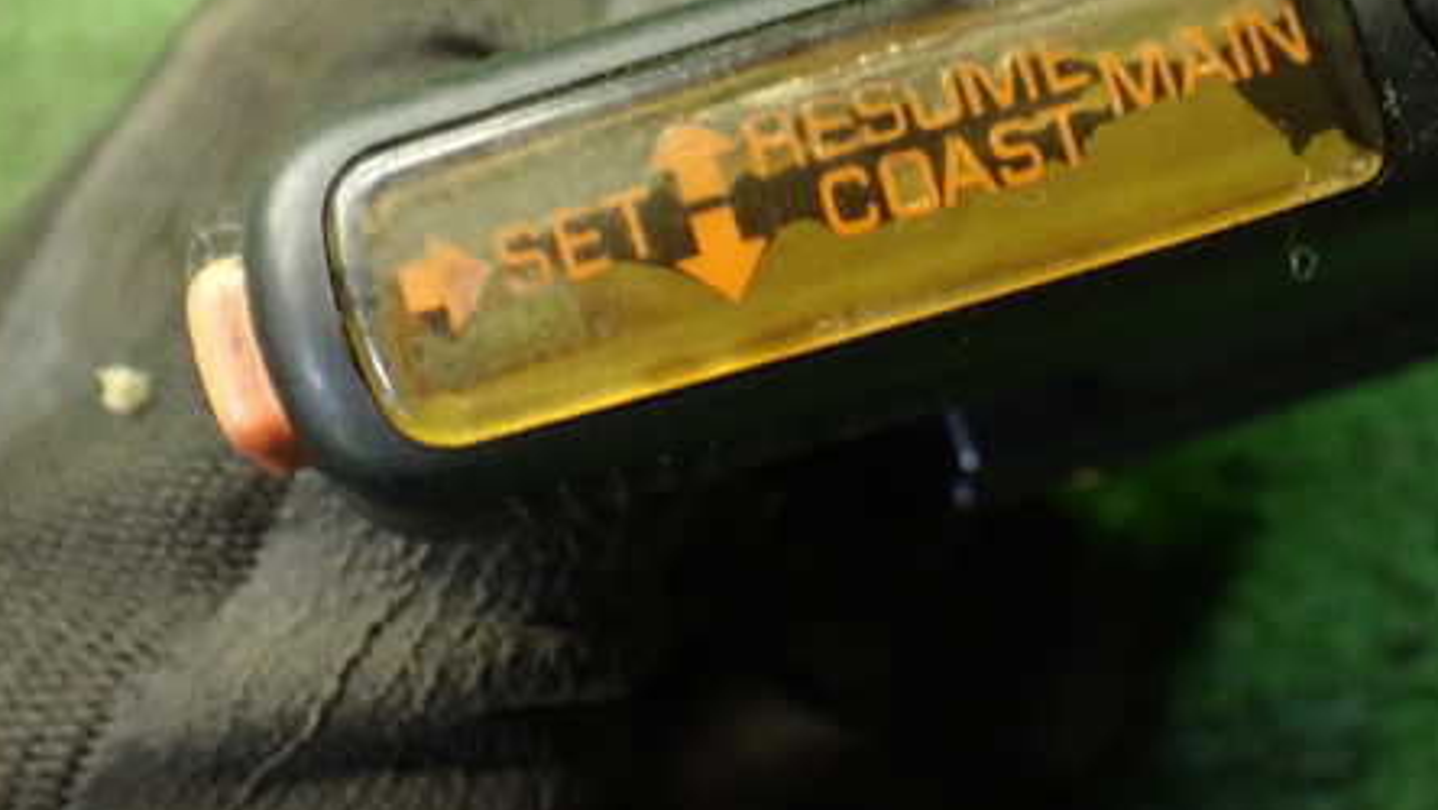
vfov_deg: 21.3
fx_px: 2136
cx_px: 930
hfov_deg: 36.9
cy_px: 185
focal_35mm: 56
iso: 800
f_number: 2.7
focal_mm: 6.83
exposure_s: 1/40
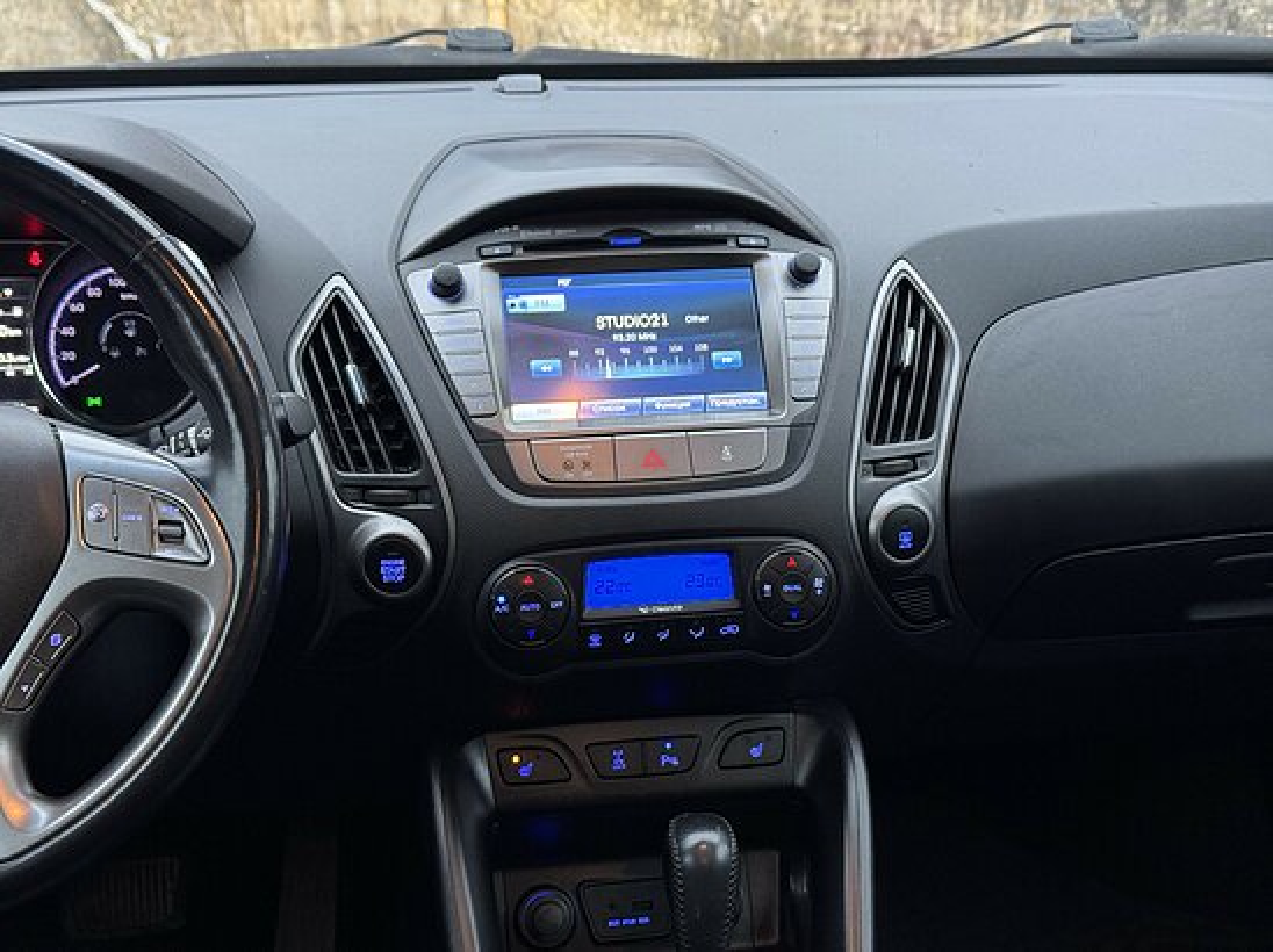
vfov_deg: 30.2
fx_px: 1764
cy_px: 476
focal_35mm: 48
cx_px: 636
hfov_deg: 39.7
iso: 250
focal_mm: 6.76
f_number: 1.78
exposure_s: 1/60
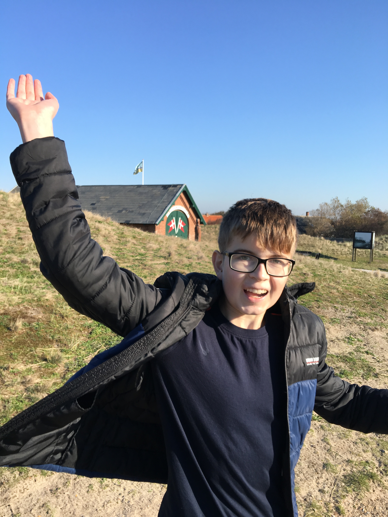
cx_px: 194
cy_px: 258
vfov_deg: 61.7
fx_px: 433
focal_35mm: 29
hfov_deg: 48.2
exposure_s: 1/884
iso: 25
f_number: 2.2
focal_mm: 4.15
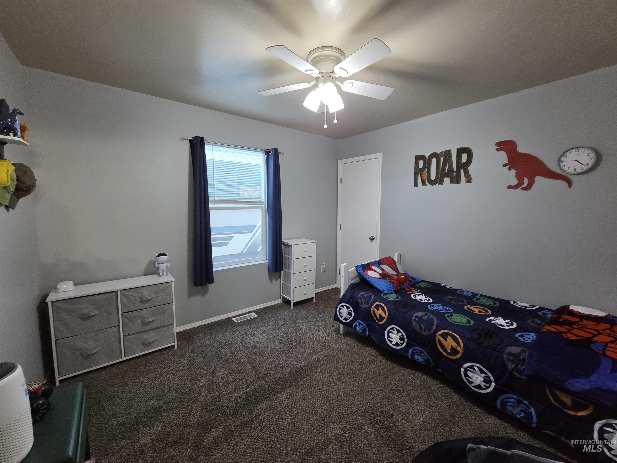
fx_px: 232
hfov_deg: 106.2
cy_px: 232
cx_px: 308
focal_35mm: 13
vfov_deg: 89.9
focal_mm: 2.2
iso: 800
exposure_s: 1/60
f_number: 2.2
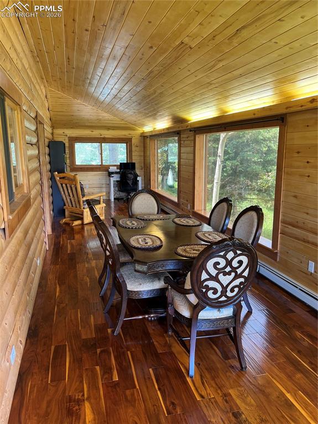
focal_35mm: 26
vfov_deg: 67.3
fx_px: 319
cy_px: 212
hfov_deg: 53.0
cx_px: 159
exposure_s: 1/60
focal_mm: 5.7
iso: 100
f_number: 1.5
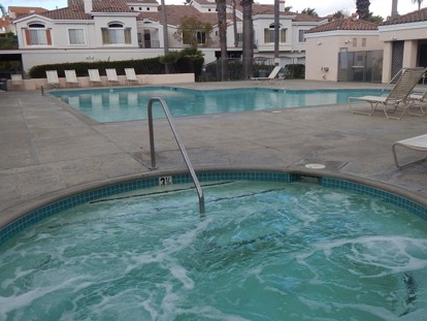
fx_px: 420
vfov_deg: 41.8
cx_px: 234
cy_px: 180
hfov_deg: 53.8
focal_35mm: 34
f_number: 3
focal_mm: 4
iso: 125
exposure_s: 1/800
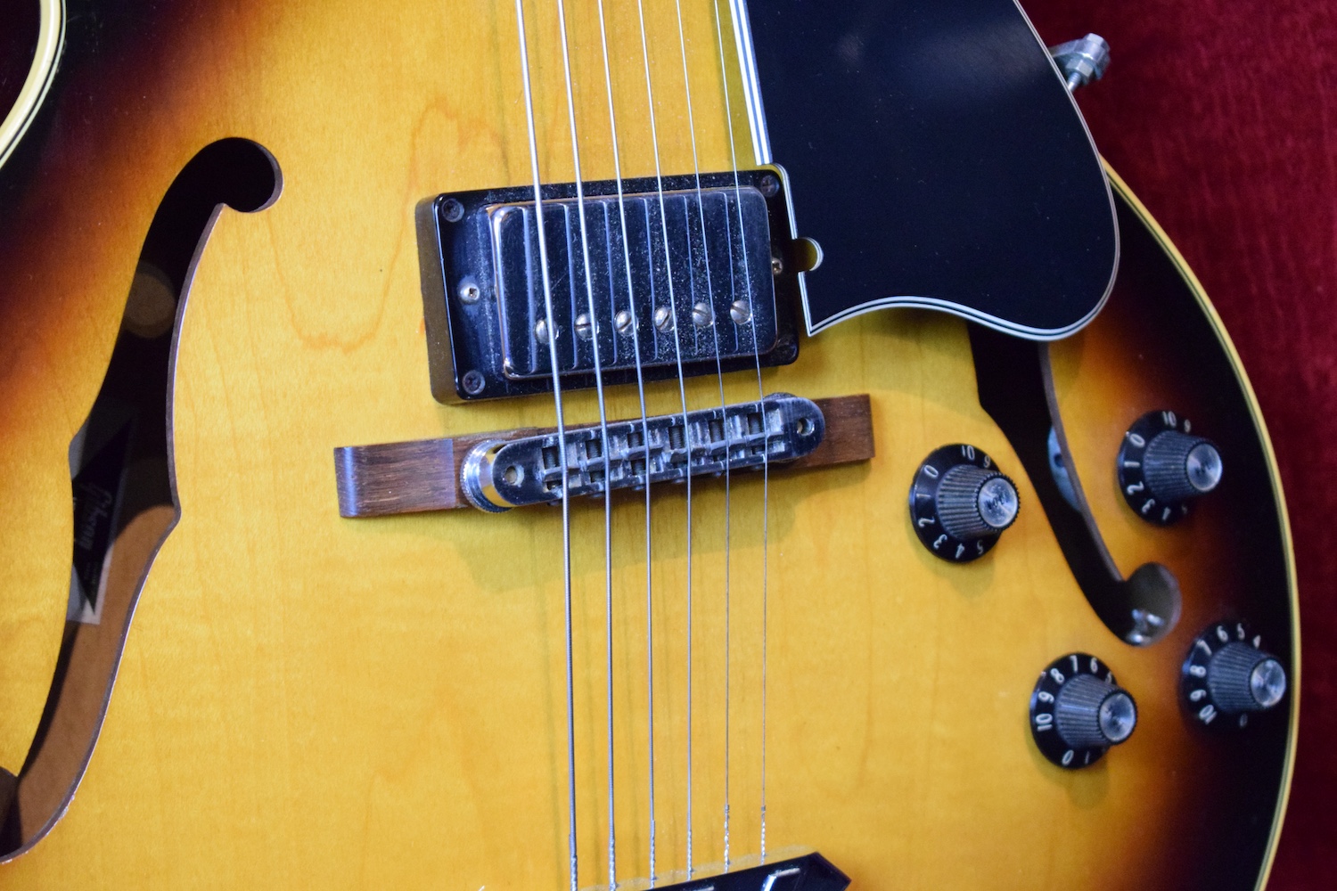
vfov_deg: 16.6
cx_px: 668
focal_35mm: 82
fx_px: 3064
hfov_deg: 24.6
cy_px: 446
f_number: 5.6
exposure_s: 1/50
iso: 6400
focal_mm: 55
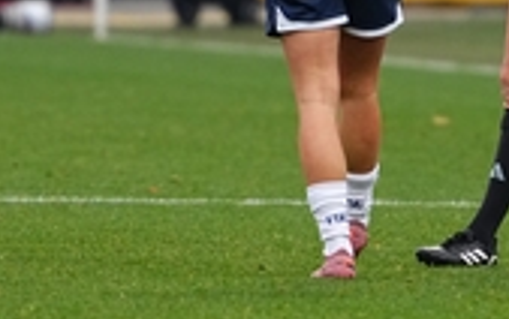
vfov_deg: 0.9
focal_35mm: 1446
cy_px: -72
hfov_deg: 1.5
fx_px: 20079
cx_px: 578
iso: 2000
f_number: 5.6
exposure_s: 1/1600
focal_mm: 400
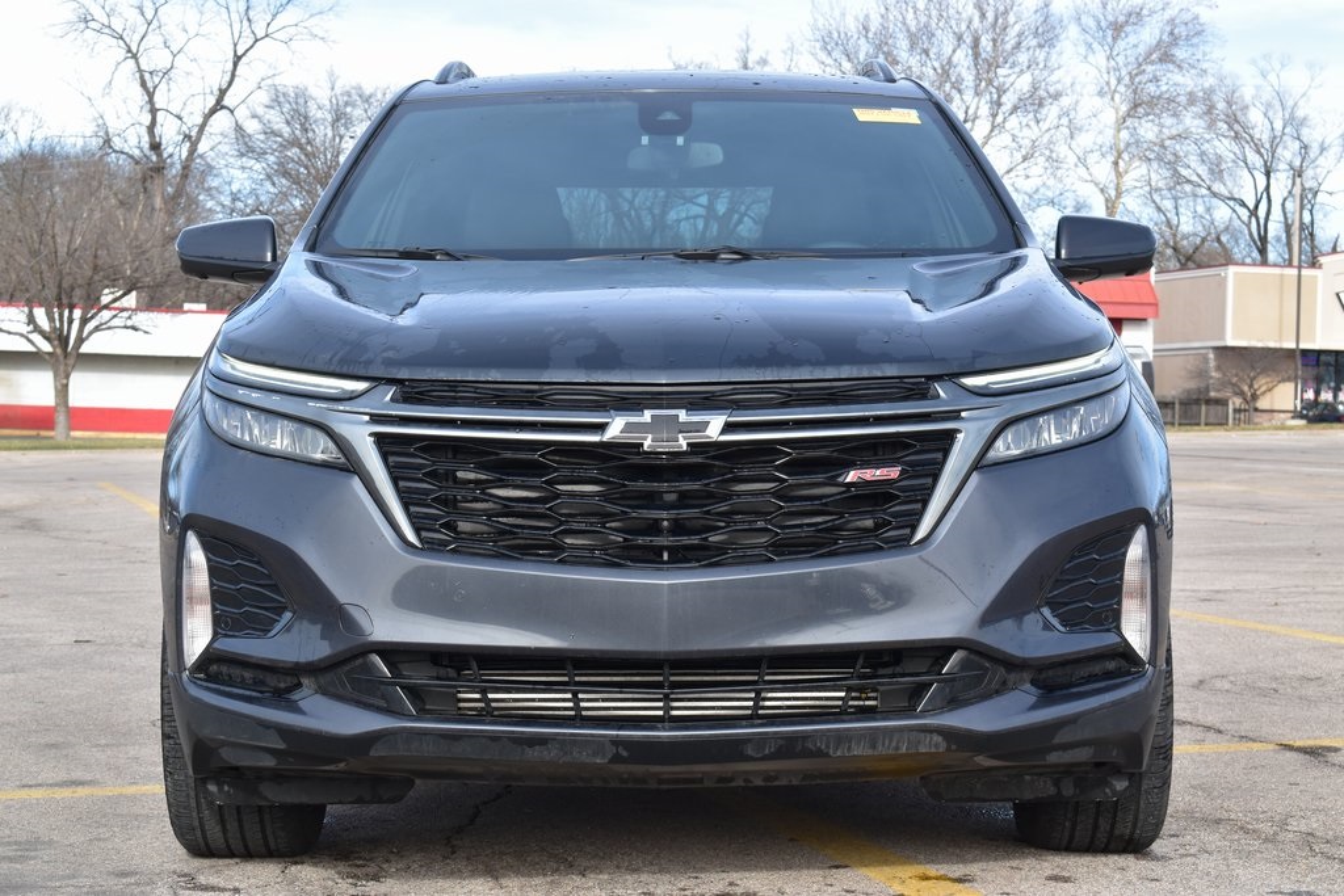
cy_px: 448
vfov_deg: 17.5
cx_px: 672
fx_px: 2912
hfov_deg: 26.0
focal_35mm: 78
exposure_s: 1/200
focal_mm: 52
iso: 400
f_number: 10
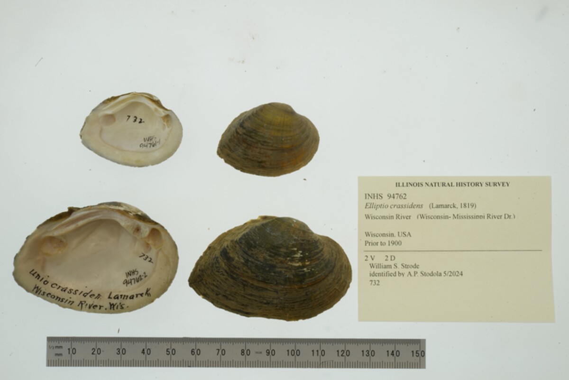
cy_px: 190
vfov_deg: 22.6
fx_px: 949
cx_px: 284
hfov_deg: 33.4
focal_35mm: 60
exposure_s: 1/10
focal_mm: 60
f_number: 32
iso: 100
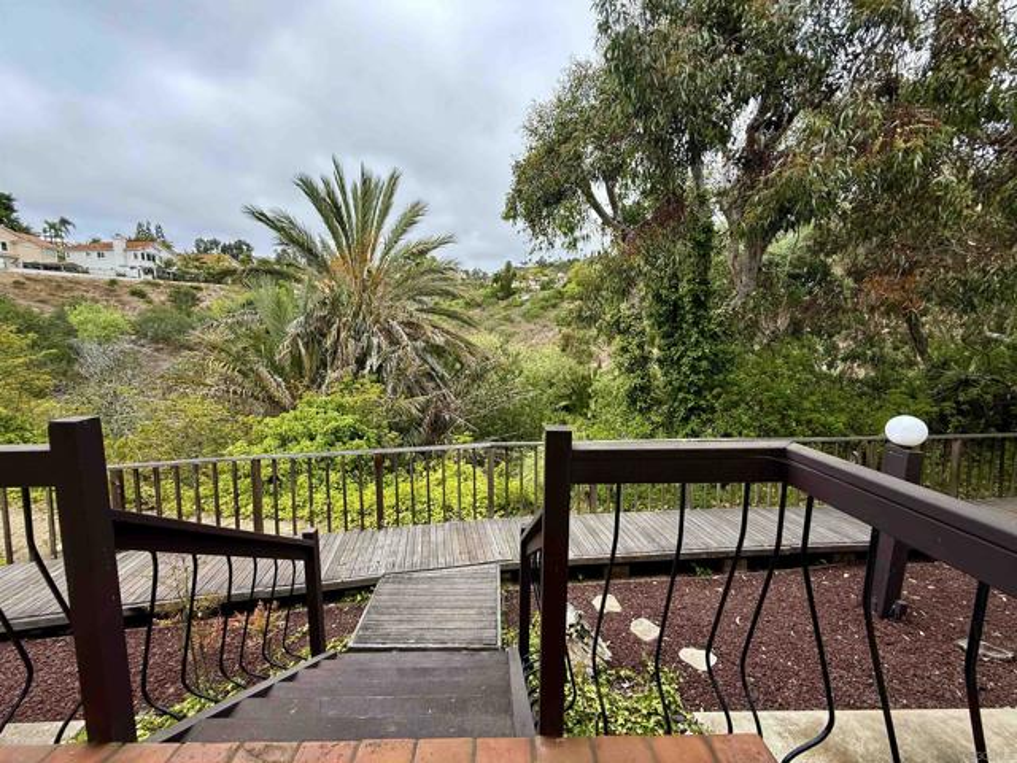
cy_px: 382
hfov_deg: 102.1
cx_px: 508
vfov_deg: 85.7
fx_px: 411
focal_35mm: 14
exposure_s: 1/701
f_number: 2.2
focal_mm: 2.22
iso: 64
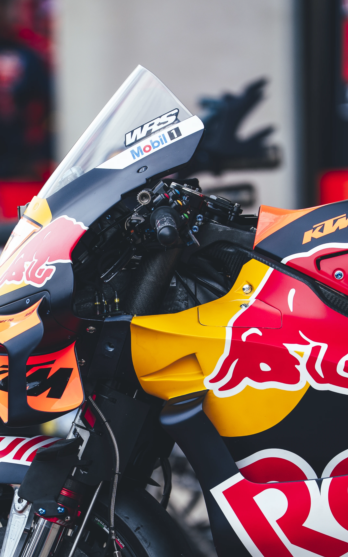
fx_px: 6313
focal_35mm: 416
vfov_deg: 5.0
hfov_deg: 3.2
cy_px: 387
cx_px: 125
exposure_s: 1/400
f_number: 2.8
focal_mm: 200
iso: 100
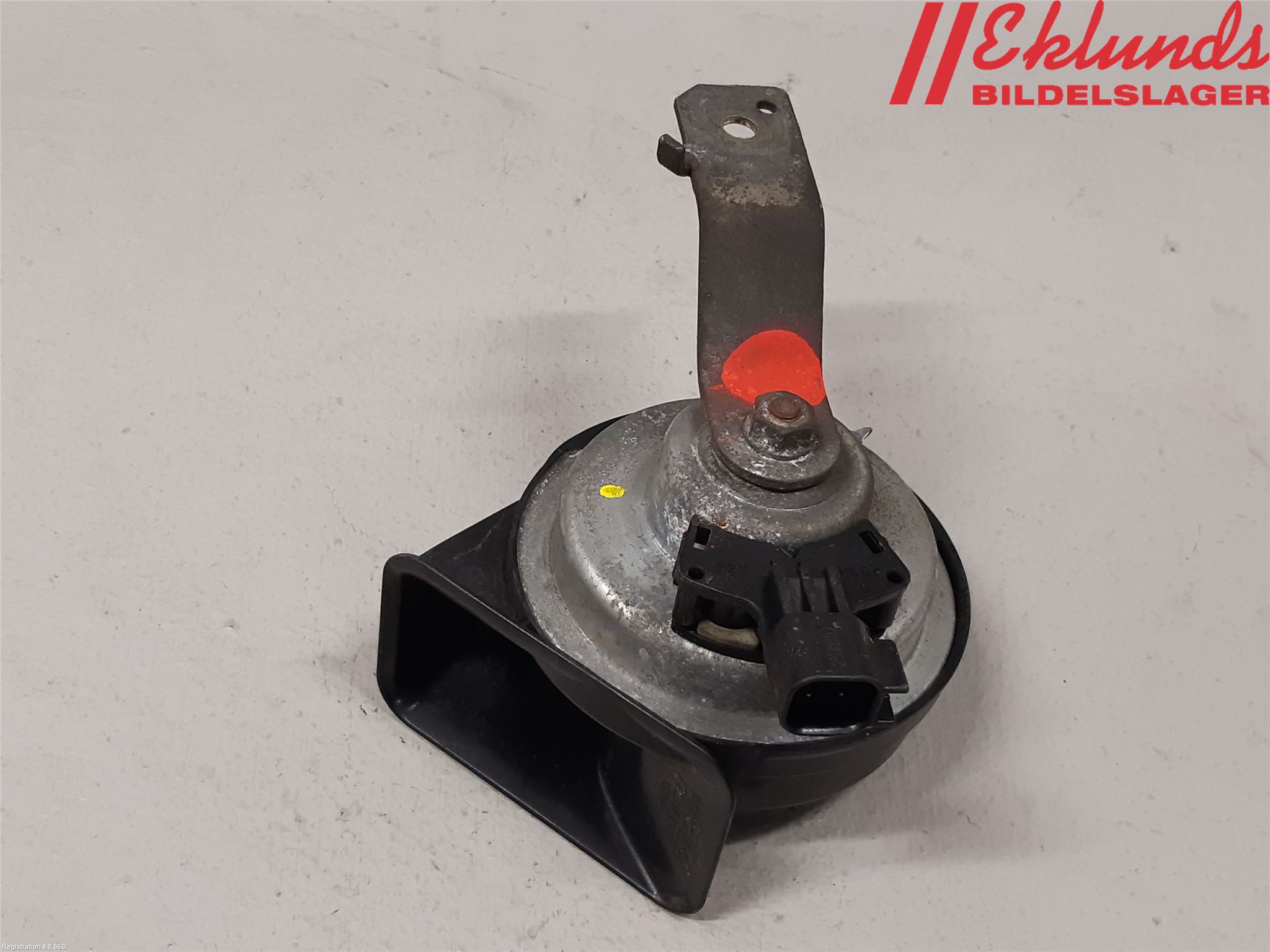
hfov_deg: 67.3
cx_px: 635
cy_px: 476
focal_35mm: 26
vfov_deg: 53.1
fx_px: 954
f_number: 1.7
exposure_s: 1/50
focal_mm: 3.93
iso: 125
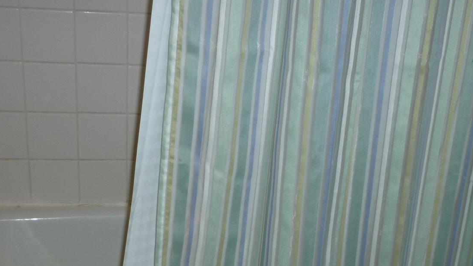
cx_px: 260
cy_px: 307
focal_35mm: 59
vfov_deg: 19.4
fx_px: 740
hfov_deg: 35.4
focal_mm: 5.2
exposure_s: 1/30
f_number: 3.3
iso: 100
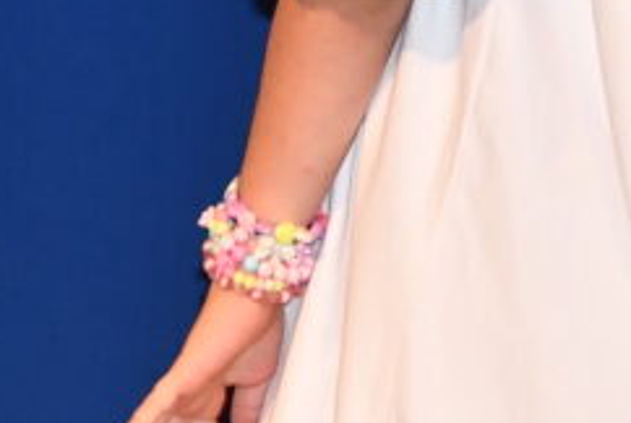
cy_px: 31
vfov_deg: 2.2
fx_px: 10845
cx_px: 26
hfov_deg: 3.3
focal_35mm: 618
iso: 800
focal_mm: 52
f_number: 4.8
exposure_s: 1/60
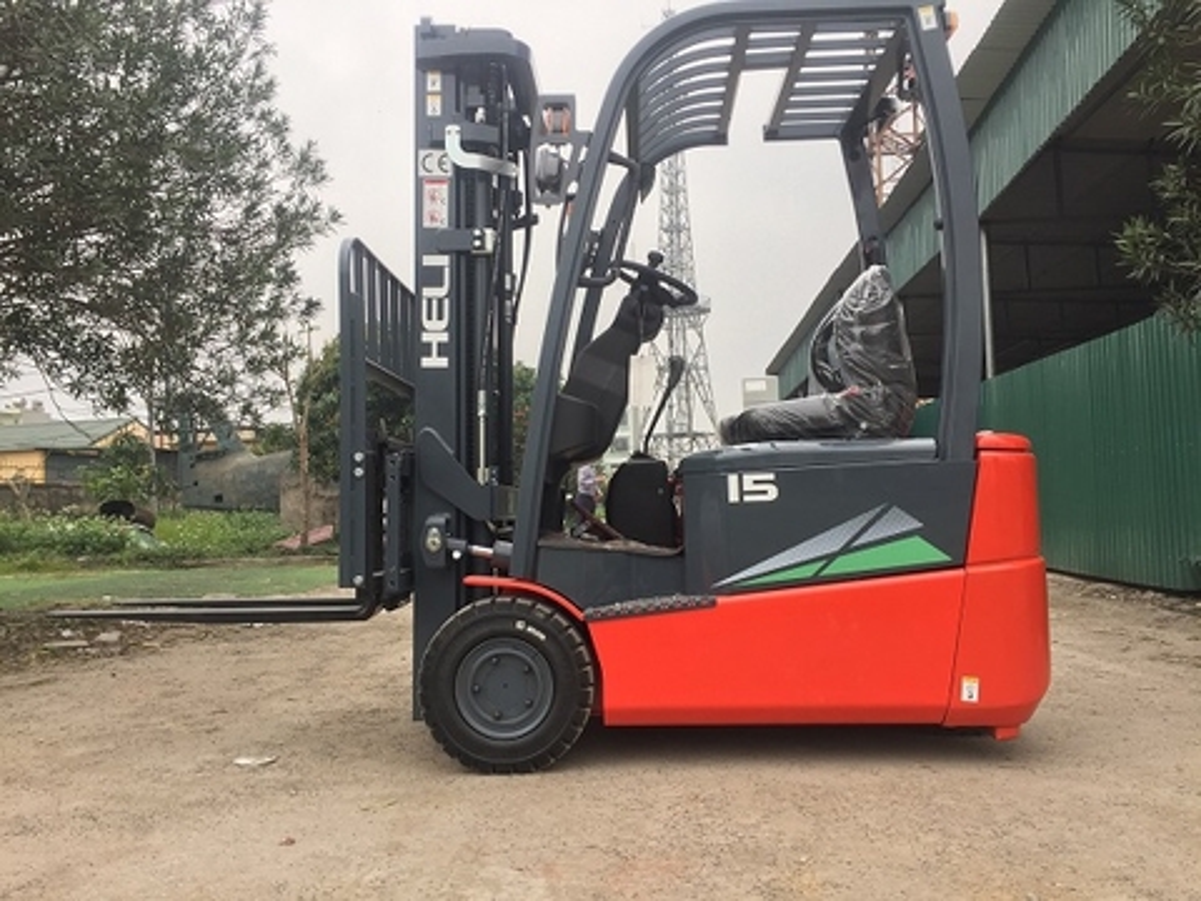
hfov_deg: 61.7
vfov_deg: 48.2
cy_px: 450
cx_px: 600
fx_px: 1006
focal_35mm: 29
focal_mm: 4.15
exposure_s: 1/359
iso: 32
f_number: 2.2
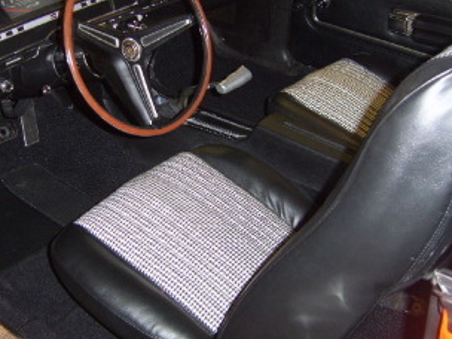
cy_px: 138
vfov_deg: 29.0
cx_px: 171
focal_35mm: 50
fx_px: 653
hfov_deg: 38.0
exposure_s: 1/30
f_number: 2.8
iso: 100
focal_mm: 7.8
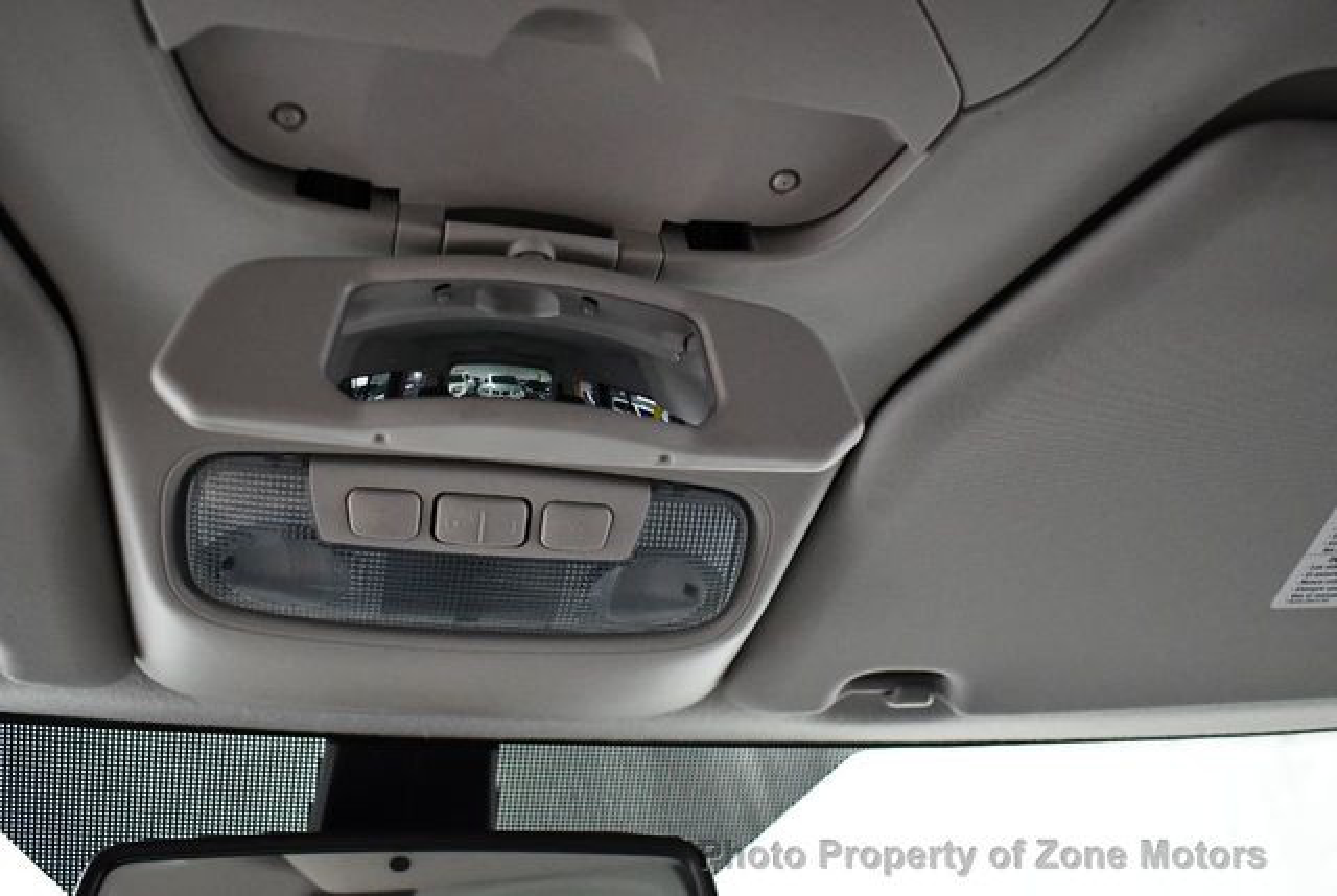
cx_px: 668
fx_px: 1339
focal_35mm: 36
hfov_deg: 53.1
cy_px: 448
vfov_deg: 37.0
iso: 3200
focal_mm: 18
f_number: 3.5
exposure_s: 1/80
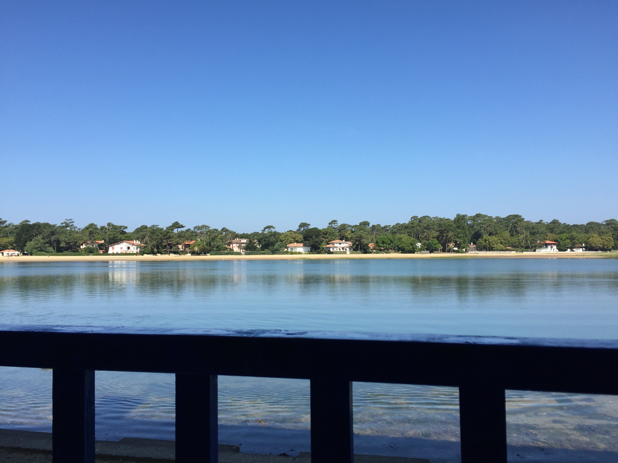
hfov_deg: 61.7
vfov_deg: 48.2
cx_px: 309
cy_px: 232
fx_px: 518
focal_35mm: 29
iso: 32
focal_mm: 4.15
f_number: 2.2
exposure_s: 1/1799
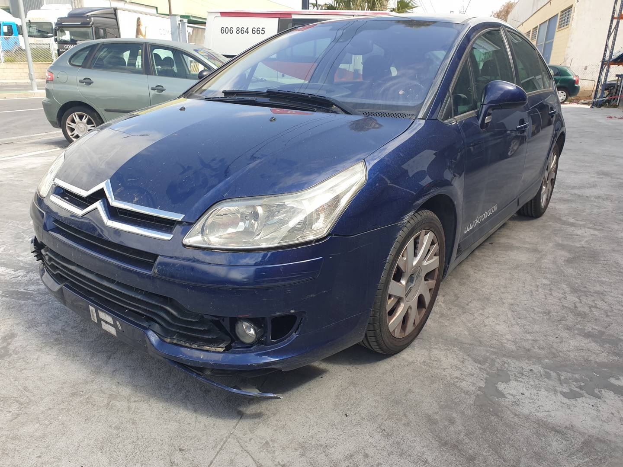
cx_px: 312
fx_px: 468
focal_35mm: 26
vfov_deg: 53.1
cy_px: 234
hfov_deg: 67.3
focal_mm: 4.3
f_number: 2.4
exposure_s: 1/539
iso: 50
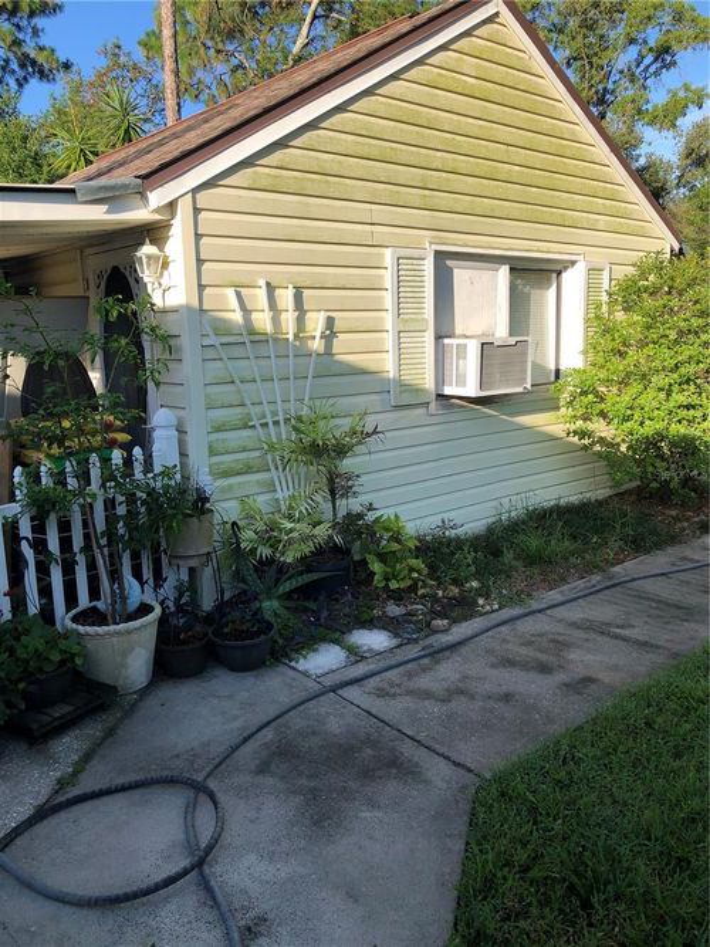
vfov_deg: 63.5
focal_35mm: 28
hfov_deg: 49.7
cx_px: 355
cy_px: 474
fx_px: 766
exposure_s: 1/883
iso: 20
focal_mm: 3.99
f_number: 1.8
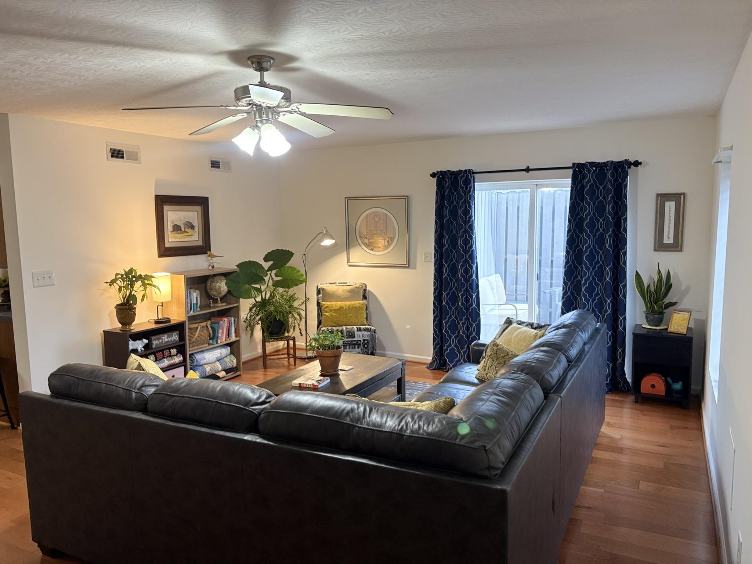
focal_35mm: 26
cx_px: 376
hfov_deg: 67.3
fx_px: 565
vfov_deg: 53.1
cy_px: 282
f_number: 1.6
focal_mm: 5.96
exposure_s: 1/60
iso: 200
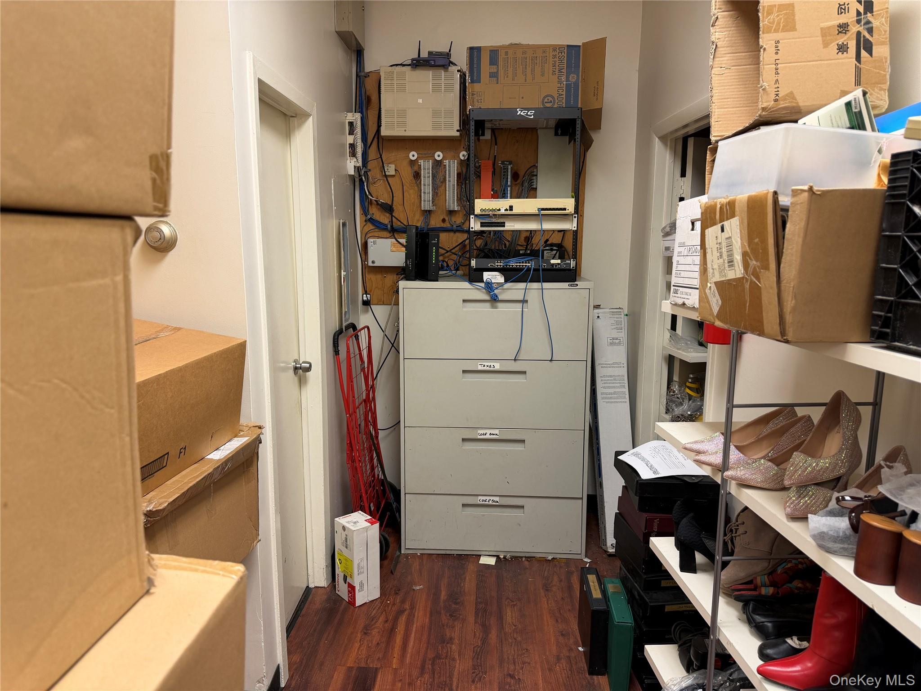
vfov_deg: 56.8
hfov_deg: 71.6
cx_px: 460
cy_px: 346
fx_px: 639
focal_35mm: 24
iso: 125
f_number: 1.78
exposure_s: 1/60
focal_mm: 6.76
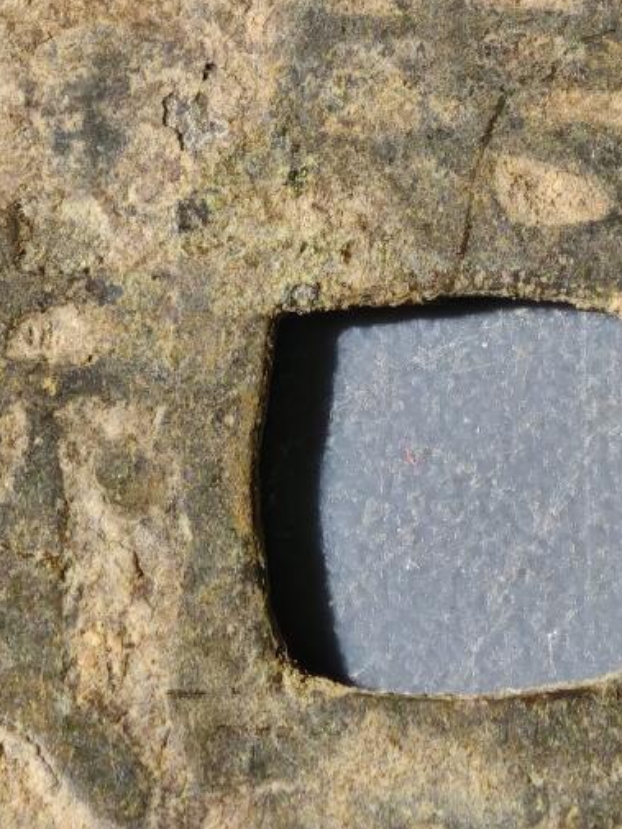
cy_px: 312
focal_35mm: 374
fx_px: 8957
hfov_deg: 4.0
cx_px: 443
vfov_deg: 5.3
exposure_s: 1/100
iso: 500
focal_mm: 9
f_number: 2
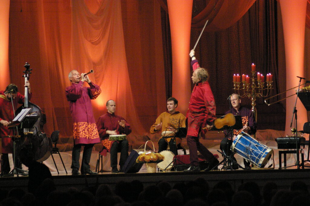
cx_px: 155
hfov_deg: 12.5
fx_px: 1420
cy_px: 103
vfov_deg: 8.3
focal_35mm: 165
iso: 3200
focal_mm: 110
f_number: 4.5
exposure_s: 1/180
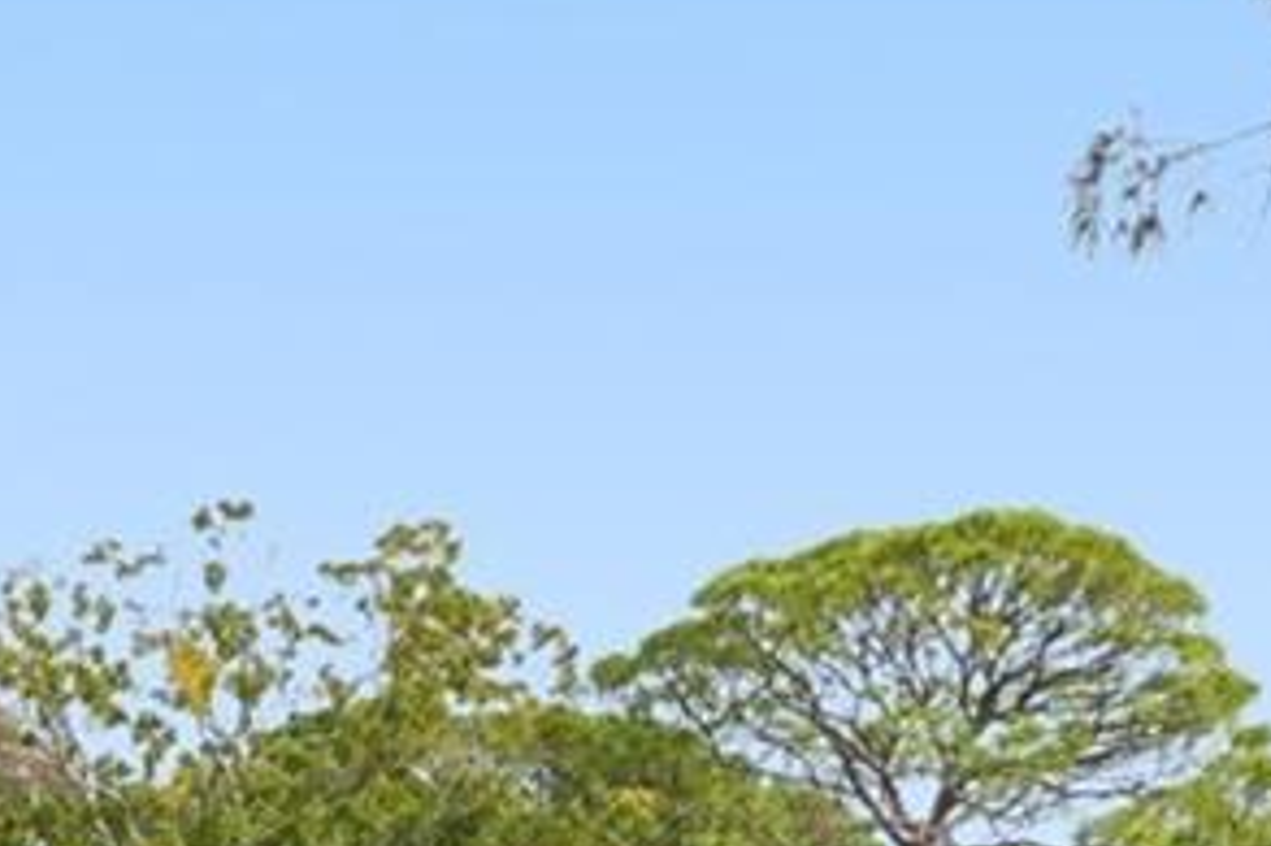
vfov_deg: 15.1
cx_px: -850
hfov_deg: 19.9
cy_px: 1345
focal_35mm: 82
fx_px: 2893
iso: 100
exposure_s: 1/200
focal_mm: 10
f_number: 8
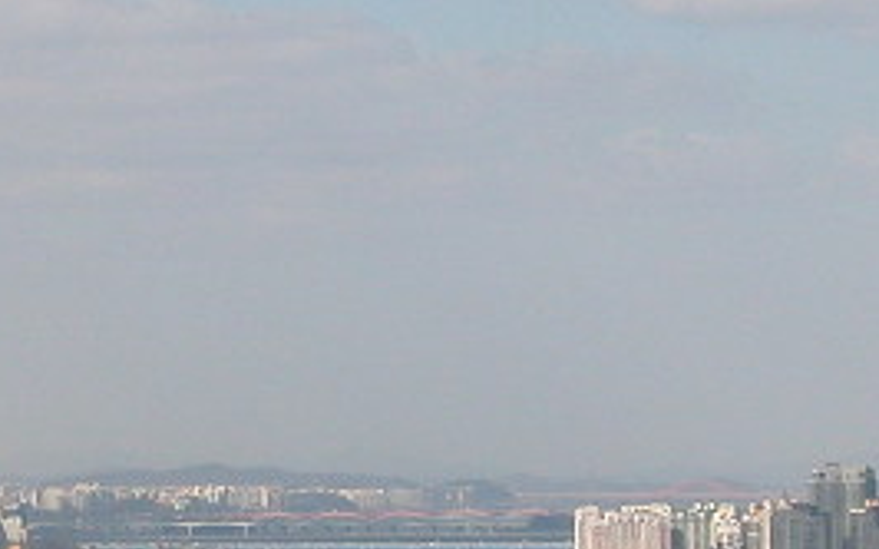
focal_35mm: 283
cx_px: 126
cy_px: 420
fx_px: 6777
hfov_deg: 7.4
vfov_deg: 4.6
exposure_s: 1/738
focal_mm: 16.8
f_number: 4.8
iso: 100
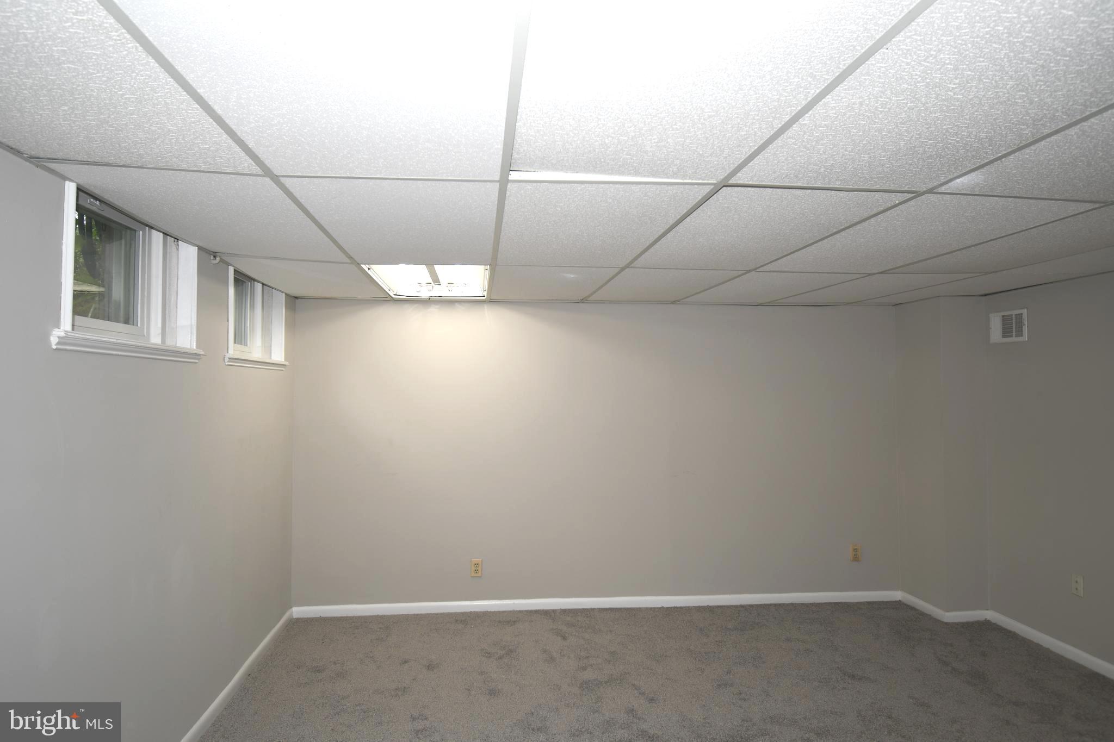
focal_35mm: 21
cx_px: 557
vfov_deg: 59.5
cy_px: 371
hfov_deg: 81.2
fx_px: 650
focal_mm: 14
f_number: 5
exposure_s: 1/60
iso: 100
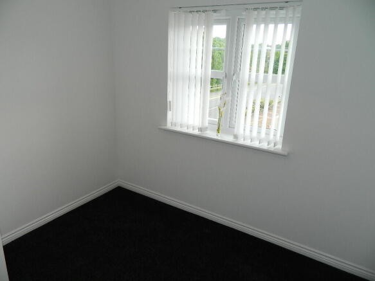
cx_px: 188
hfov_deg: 69.4
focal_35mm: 25
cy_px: 140
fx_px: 271
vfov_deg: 54.9
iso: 80
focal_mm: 4.5
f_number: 3.1
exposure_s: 1/50
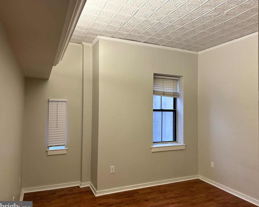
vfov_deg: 54.9
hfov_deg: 65.9
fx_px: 199
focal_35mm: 26
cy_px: 105
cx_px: 141
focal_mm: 6.86
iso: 100
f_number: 1.78
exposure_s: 1/120
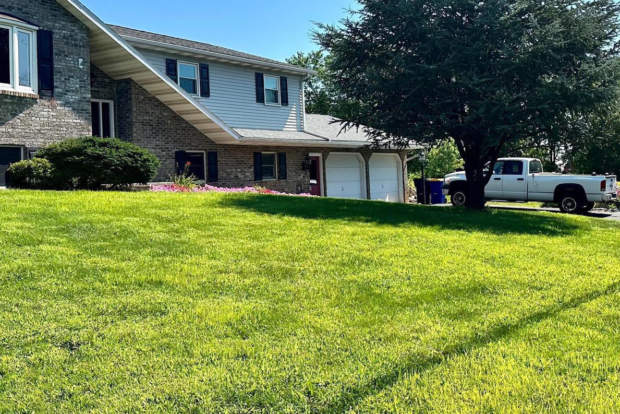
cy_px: 145
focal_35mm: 43
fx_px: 741
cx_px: 362
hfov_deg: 45.3
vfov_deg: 31.0
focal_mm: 6.86
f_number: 1.78
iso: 80
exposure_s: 1/4545
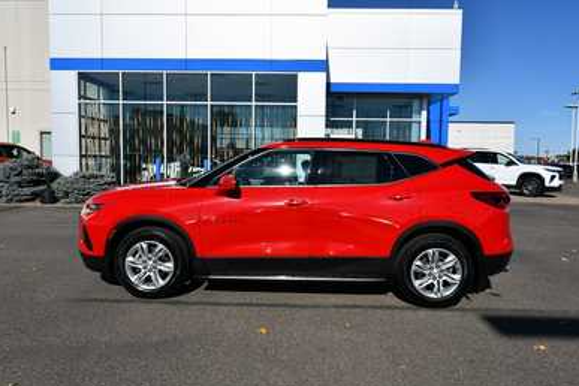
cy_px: 198
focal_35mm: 31
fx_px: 499
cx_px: 296
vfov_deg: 42.3
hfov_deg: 60.3
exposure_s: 1/400
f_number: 10
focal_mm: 20
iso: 100
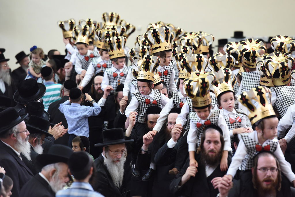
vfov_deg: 7.4
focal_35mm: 185
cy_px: 98
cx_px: 148
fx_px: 1516
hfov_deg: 11.1
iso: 1600
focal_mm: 185
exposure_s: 1/125
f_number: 4
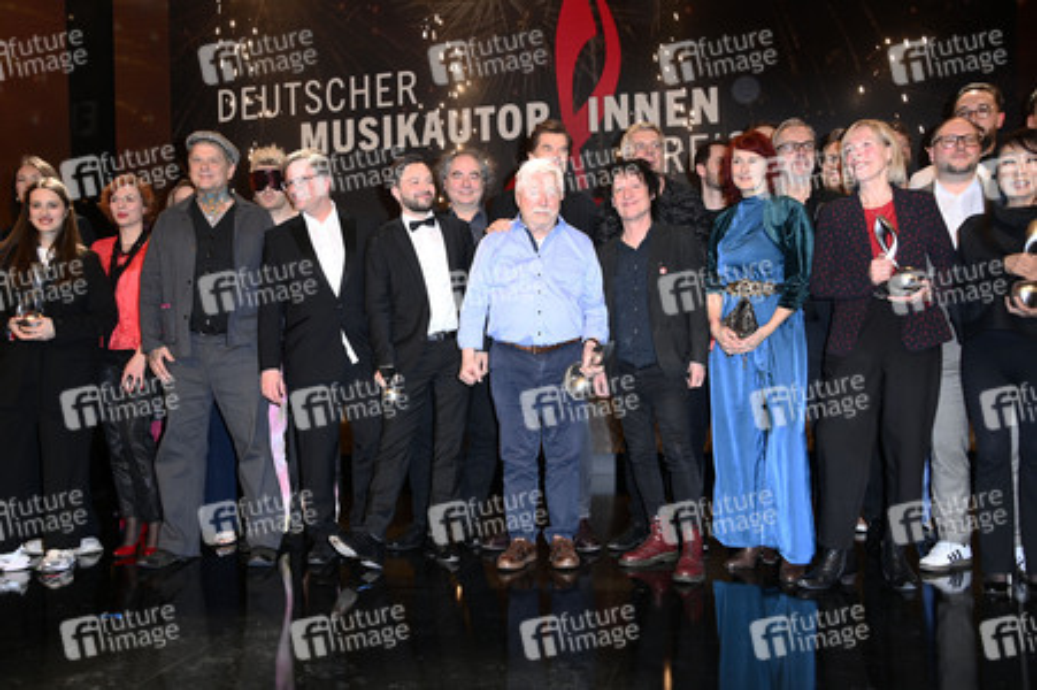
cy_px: 345
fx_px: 979
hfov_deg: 55.8
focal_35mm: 34
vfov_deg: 38.8
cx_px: 518
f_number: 5.6
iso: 1250
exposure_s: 1/200
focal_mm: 34
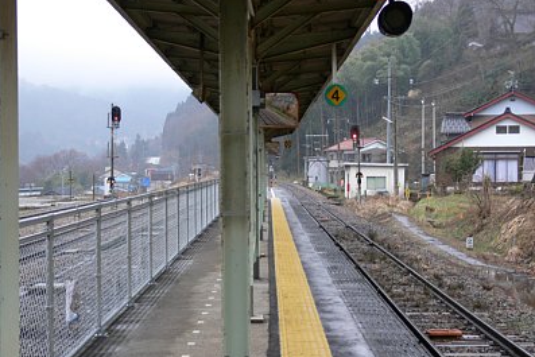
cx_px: 268
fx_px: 981
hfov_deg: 30.5
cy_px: 186
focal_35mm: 66
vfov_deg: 20.6
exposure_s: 1/50
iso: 80
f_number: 3.2
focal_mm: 13.2
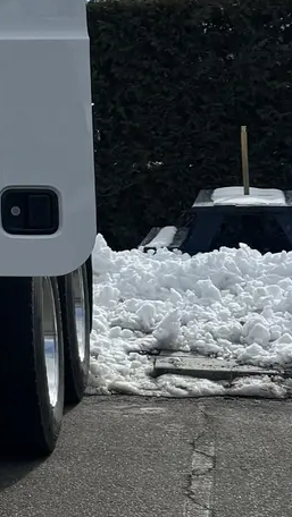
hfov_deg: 9.4
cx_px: -478
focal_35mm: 110
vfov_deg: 18.9
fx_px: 1512
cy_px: 7
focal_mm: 6.76
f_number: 1.78
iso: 80
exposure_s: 1/7092
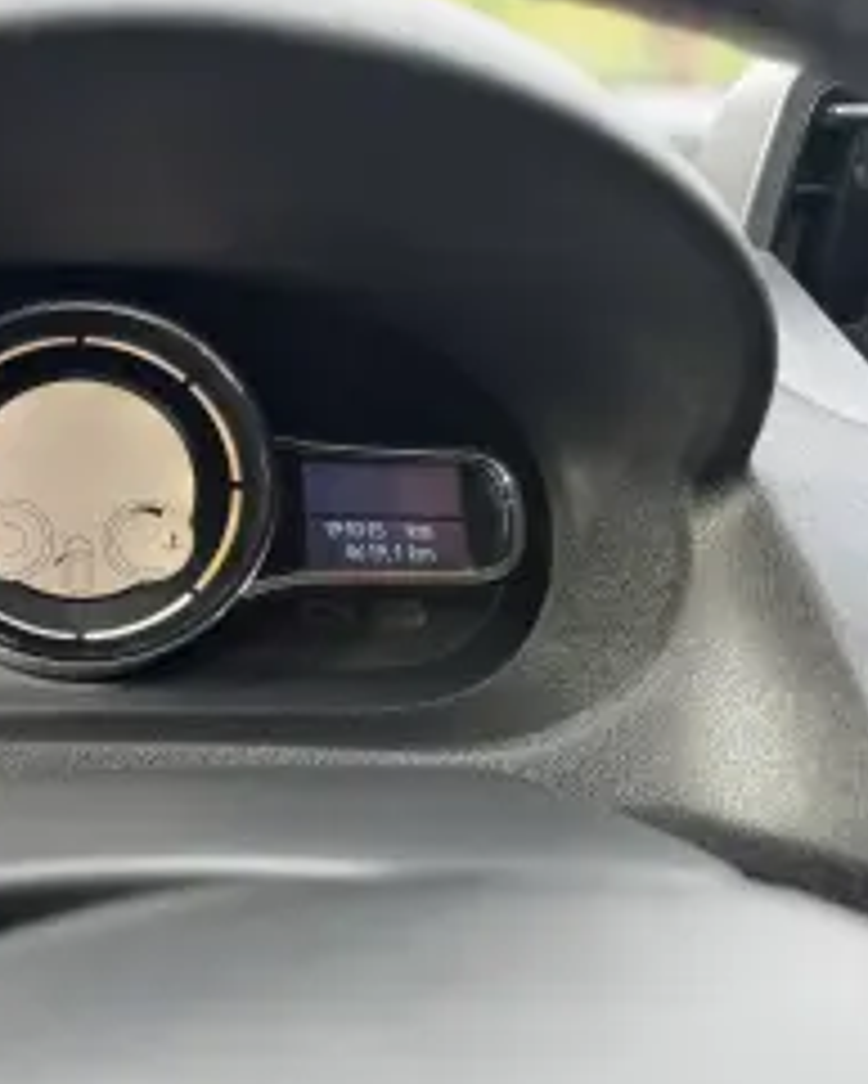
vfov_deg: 51.5
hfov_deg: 39.4
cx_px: 94
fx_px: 1123
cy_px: 544
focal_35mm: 35
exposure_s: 1/115
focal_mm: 6.76
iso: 125
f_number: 1.78
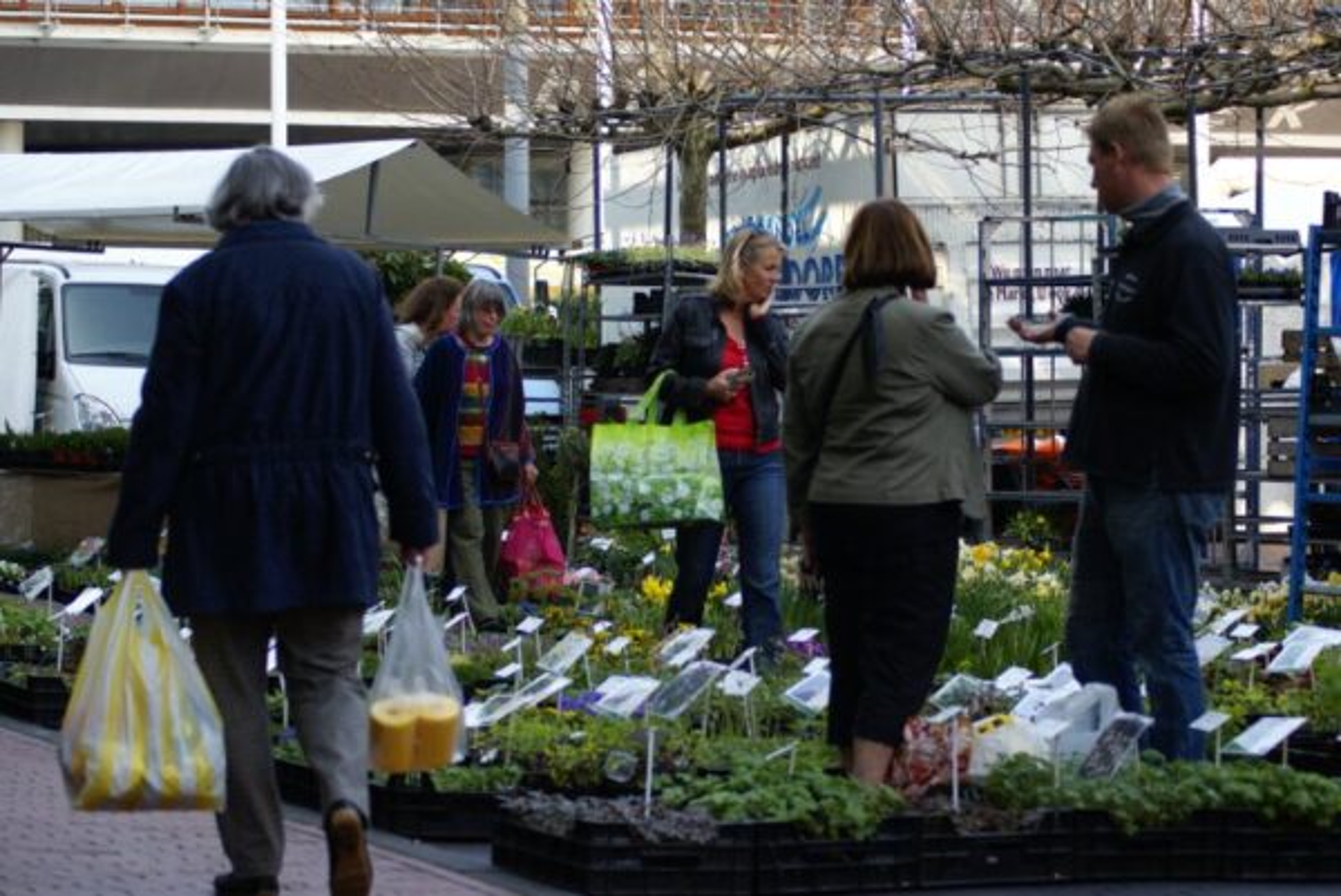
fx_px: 3914
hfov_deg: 19.4
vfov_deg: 13.1
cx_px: 670
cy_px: 448
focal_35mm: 105
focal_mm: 70
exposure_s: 1/125
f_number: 5.6
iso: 100
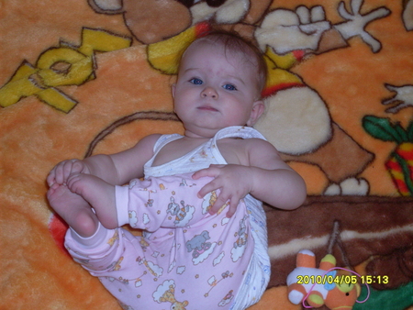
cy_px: 155
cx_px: 206
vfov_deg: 16.1
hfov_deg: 21.3
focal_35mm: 92
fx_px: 1098
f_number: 4.4
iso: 100
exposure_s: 1/60
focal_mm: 15.3
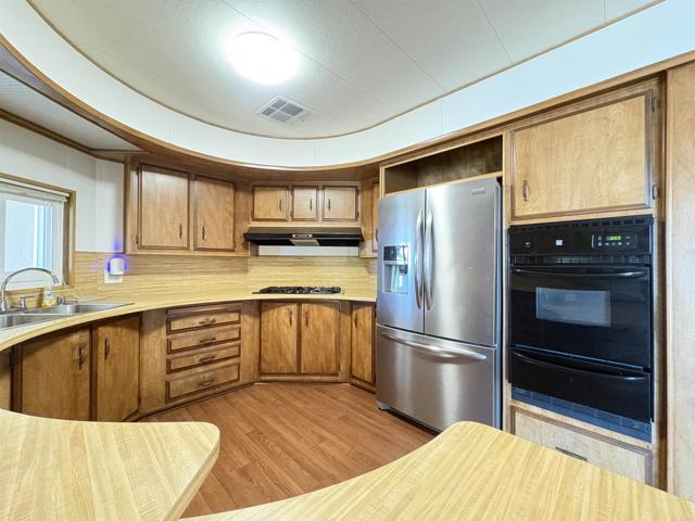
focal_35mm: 14
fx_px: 281
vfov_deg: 85.7
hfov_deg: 102.1
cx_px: 348
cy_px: 260
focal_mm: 2.22
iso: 800
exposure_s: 1/30
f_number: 2.2
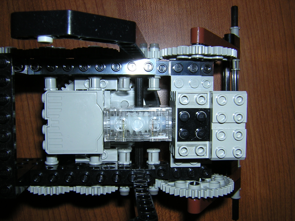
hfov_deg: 51.4
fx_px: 307
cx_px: 148
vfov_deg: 39.7
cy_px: 110
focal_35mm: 36
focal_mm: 4.7
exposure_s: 1/60.1
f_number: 5.2
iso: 100
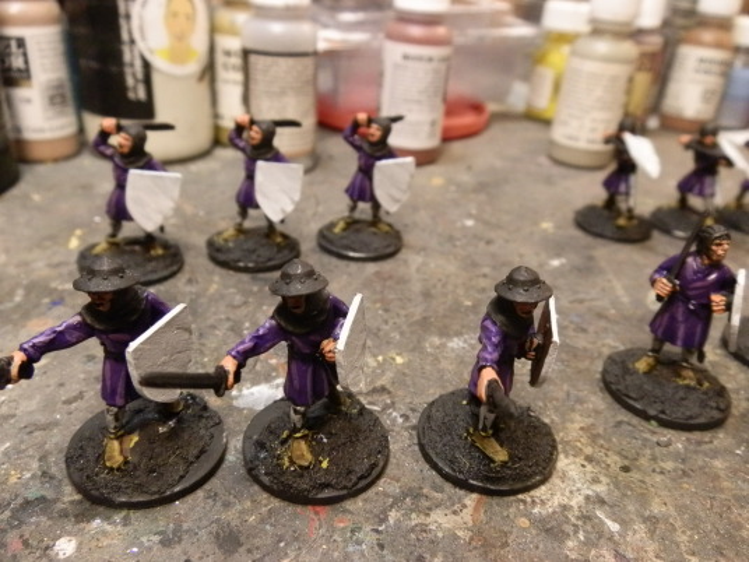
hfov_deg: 63.4
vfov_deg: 49.7
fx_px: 606
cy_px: 281
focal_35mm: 28
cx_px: 374
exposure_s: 1/80
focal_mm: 5
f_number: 3.1
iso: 400
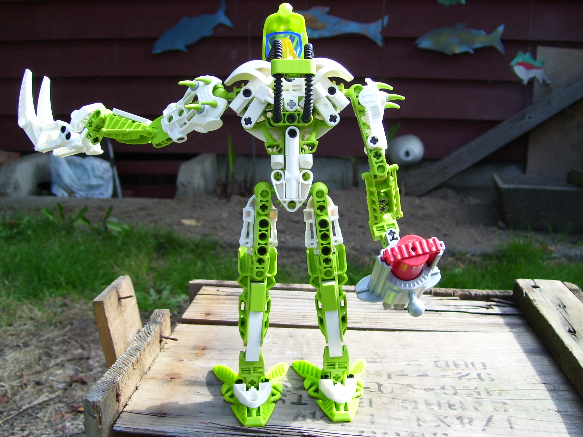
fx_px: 606
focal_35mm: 36
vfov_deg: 39.7
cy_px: 218
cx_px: 292
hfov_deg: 51.4
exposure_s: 1/180
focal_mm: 6
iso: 80
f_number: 2.7
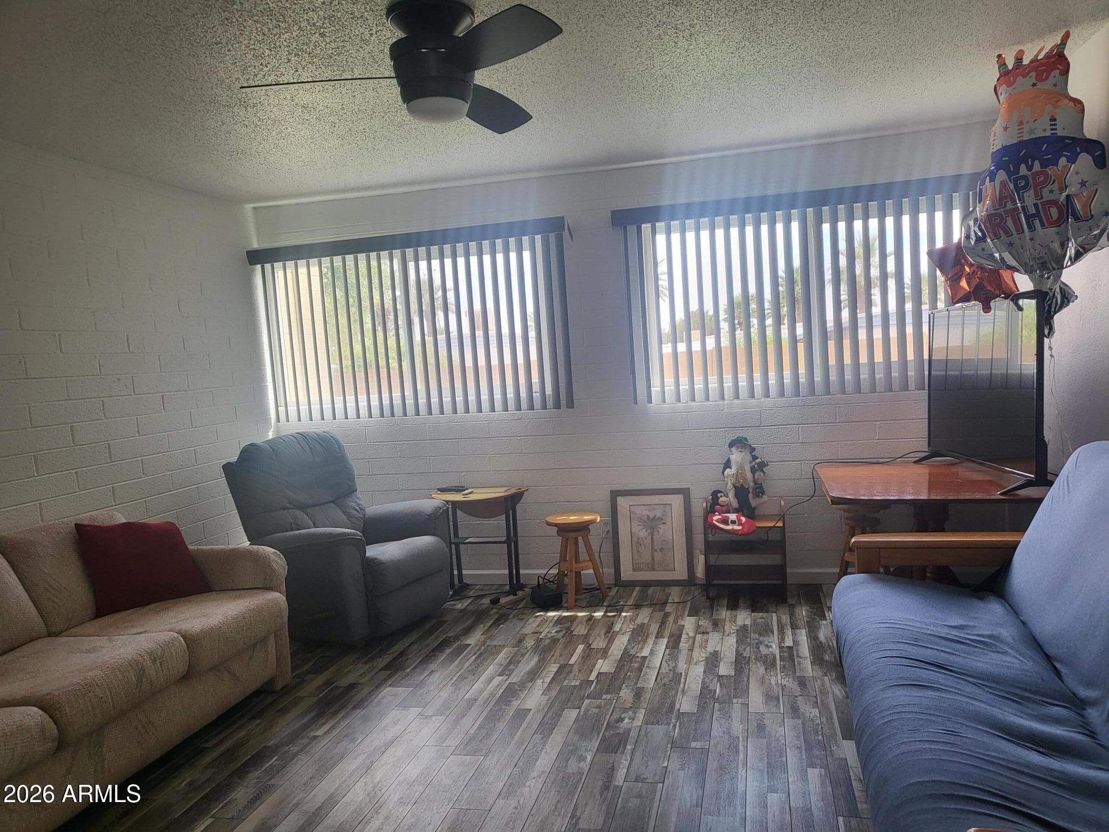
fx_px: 833
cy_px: 416
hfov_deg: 67.3
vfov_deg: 53.1
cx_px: 554
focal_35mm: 26
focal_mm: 4.25
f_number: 1.8
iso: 50
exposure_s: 1/118
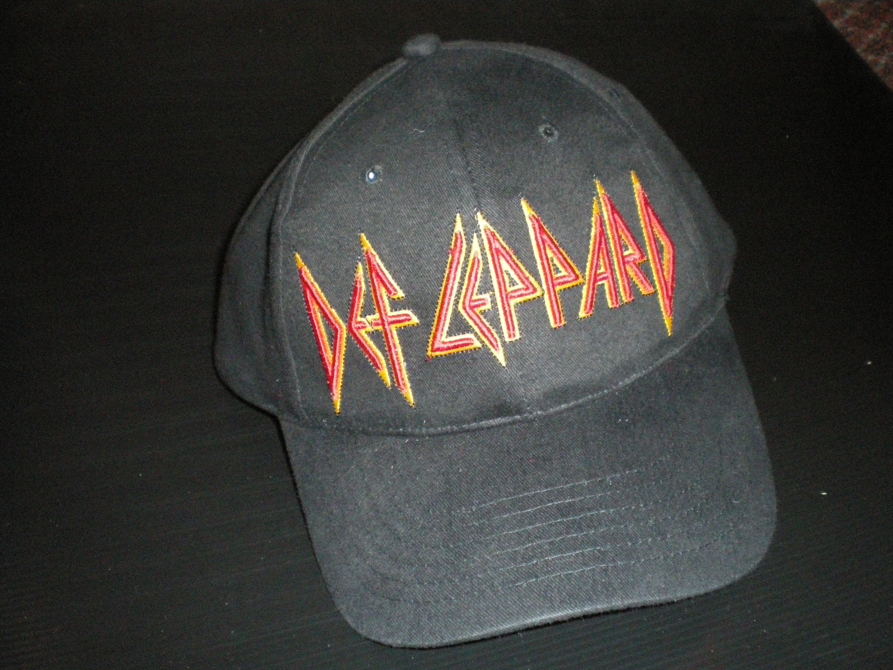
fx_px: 929
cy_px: 335
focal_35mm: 36
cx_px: 446
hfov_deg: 51.4
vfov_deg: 39.7
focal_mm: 6.3
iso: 800
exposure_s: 1/50
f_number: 3.1
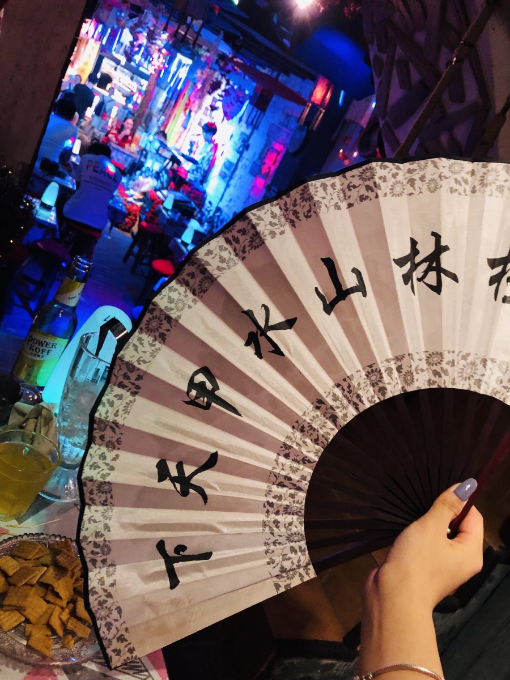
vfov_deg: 63.4
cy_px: 340
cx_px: 255
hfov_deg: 49.7
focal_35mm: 28
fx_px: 550
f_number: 1.8
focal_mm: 3.99
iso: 64
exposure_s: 1/16
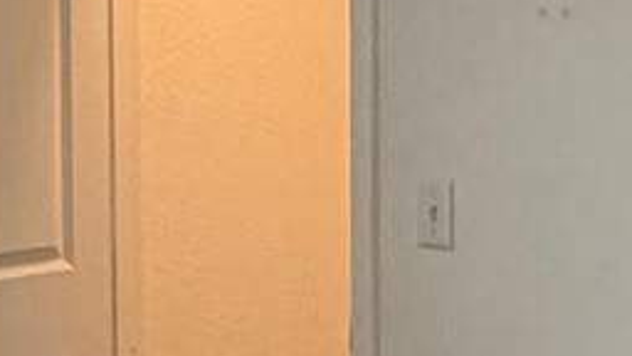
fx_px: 2044
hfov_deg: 17.4
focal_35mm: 122
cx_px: 81
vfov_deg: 9.9
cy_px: 119
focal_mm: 2.22
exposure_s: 1/120
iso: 160
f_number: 2.2
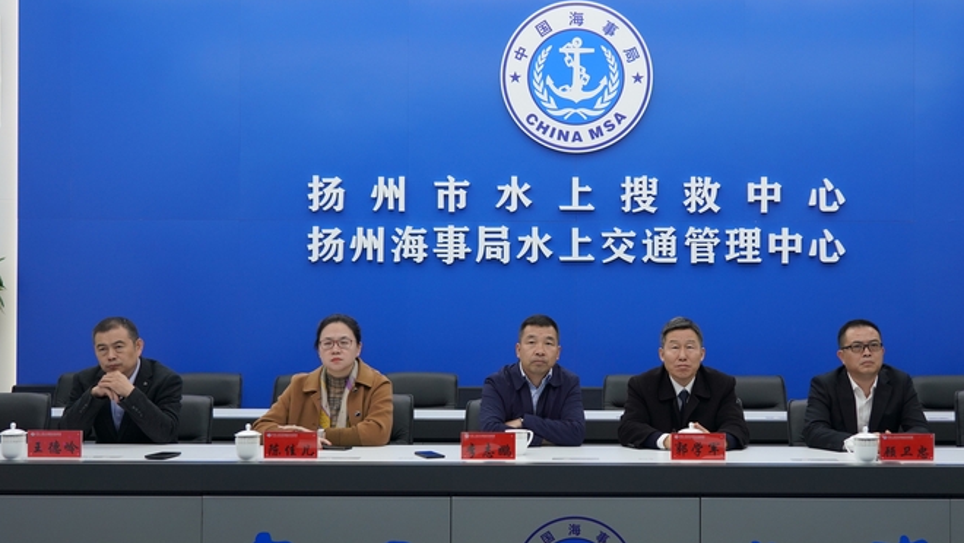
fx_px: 1176
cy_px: 301
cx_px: 568
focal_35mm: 46
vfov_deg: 26.0
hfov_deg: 44.4
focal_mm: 29
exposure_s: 1/160
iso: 800
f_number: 4
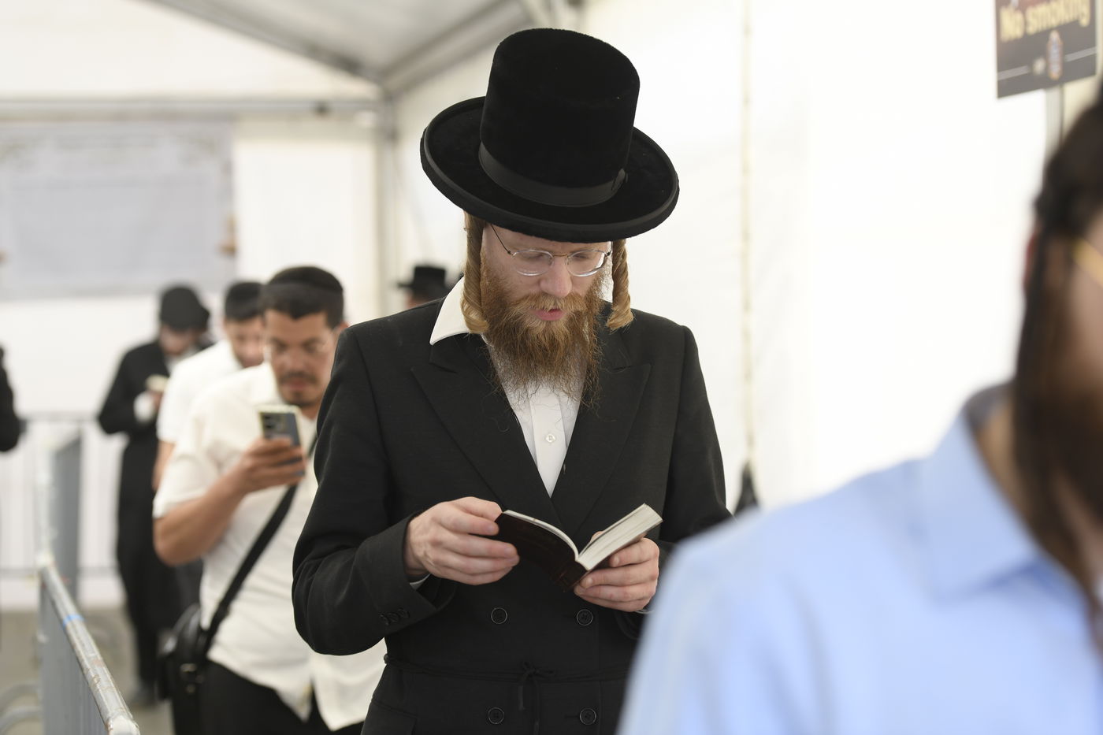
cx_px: 552
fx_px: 2818
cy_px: 368
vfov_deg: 14.9
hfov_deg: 22.1
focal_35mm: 92
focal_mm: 92
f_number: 3.5
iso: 400
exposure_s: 1/250
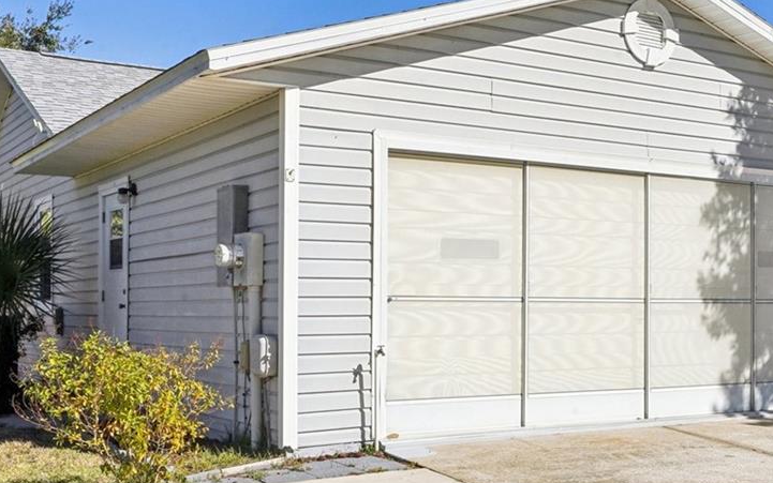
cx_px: 596
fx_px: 1096
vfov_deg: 24.9
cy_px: 244
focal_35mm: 52
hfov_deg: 37.7
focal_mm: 23
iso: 100
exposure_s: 1/100
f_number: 20
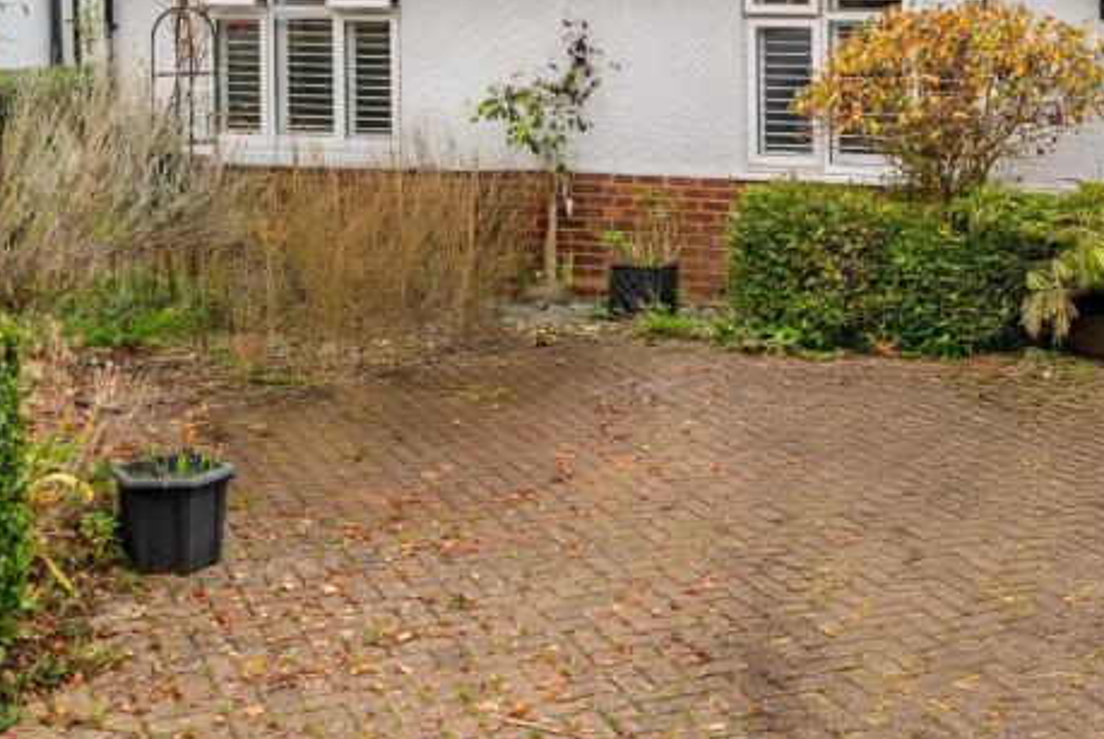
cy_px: -43
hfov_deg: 34.2
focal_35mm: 58
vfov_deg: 22.3
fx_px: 1780
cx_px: 710
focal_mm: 26
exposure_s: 1/100
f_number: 4.5
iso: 80
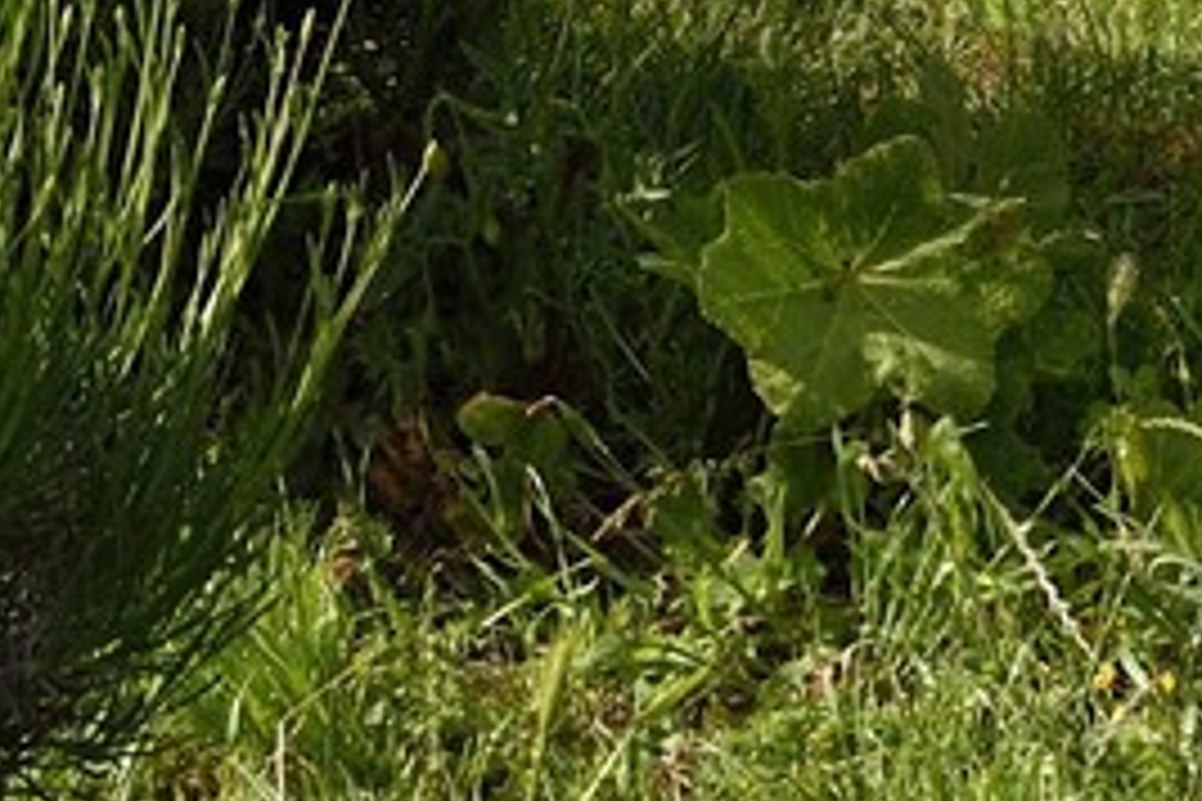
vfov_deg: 5.6
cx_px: 1328
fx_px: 7612
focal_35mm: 228
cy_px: -1593
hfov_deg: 8.9
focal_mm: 38
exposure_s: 1/800
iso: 200
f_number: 7.1
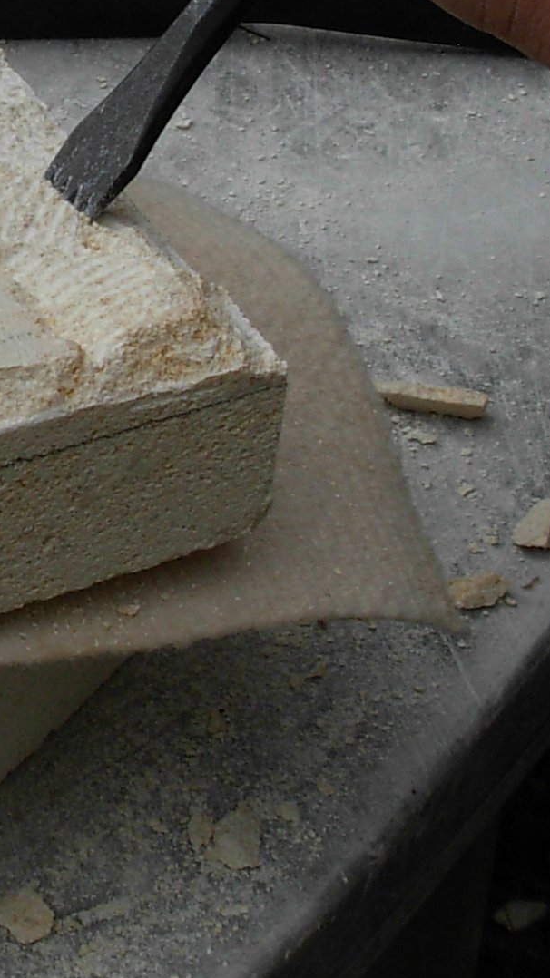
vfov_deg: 18.0
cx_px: -192
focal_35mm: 118
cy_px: 227
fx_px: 3061
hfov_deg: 10.0
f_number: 4.9
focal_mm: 6.3
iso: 79
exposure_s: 1/683
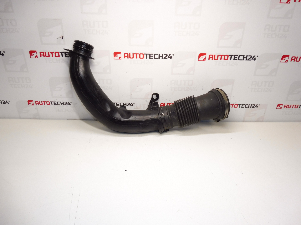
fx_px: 209
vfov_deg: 56.8
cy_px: 112
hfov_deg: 71.6
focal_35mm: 24
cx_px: 150
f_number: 3.5
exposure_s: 1/80
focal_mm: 4.3
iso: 200
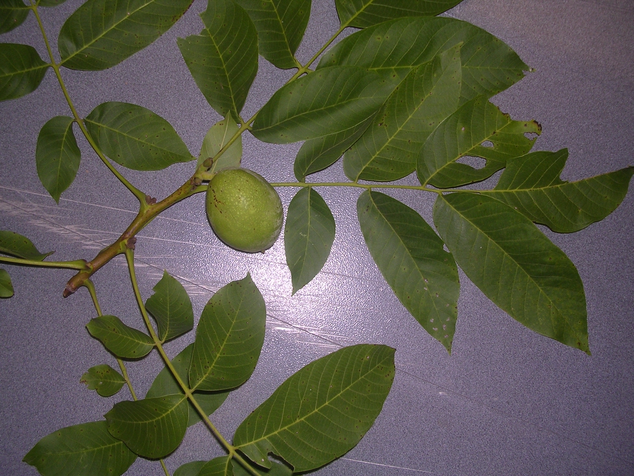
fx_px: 696
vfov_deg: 37.7
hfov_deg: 49.0
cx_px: 317
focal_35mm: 38
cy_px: 238
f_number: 2.8
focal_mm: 5.8
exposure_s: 1/60.1
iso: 100
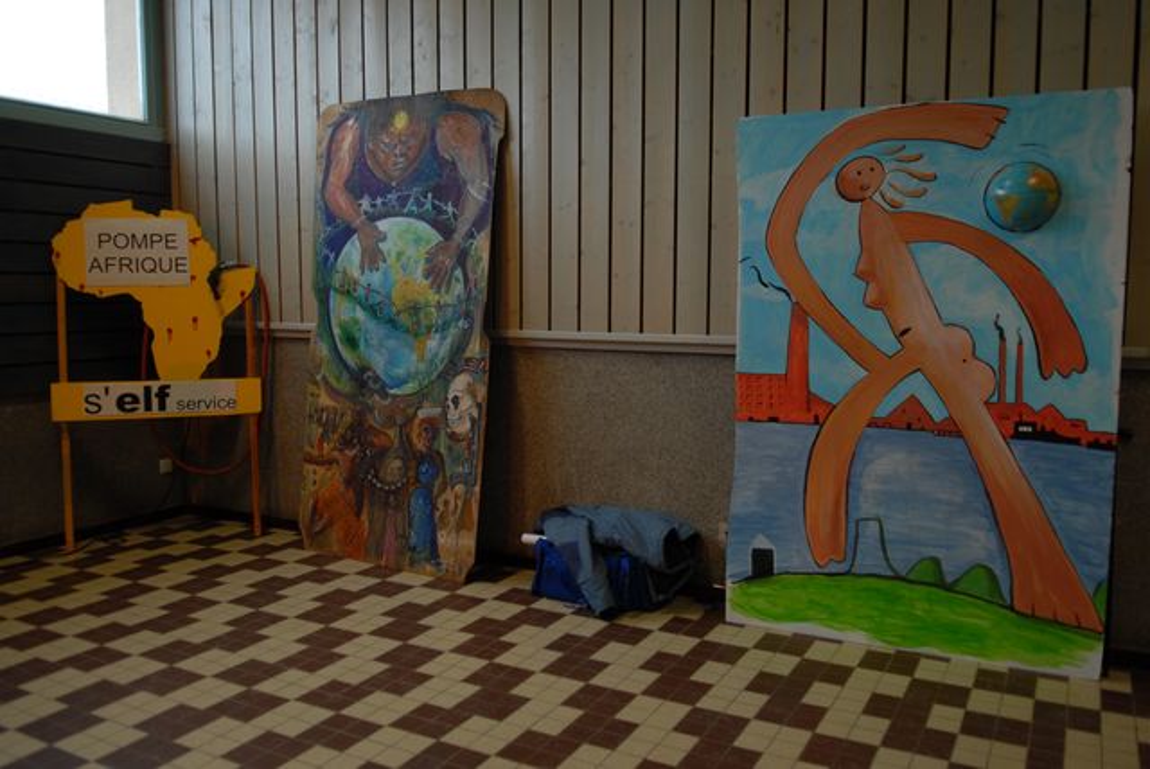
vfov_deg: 45.8
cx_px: 575
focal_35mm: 28
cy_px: 384
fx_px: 911
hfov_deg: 64.5
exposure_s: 1/30
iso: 160
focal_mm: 19
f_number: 2.8
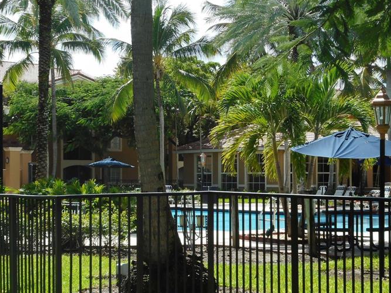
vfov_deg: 18.9
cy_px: 163
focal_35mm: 78
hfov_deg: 25.0
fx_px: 881
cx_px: 197
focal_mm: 9.1
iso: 80
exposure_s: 1/200
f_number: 4.9
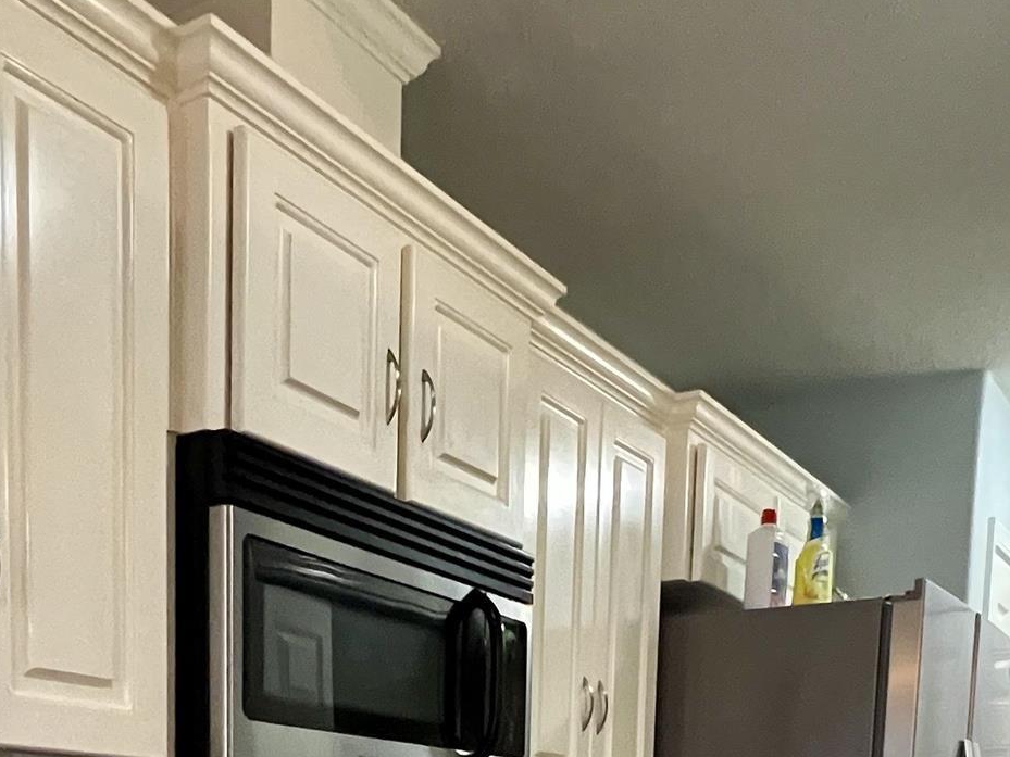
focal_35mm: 43
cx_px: 411
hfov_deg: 43.7
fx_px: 1255
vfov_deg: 27.3
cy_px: 1020
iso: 800
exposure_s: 1/60
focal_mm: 1.57
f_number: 1.8
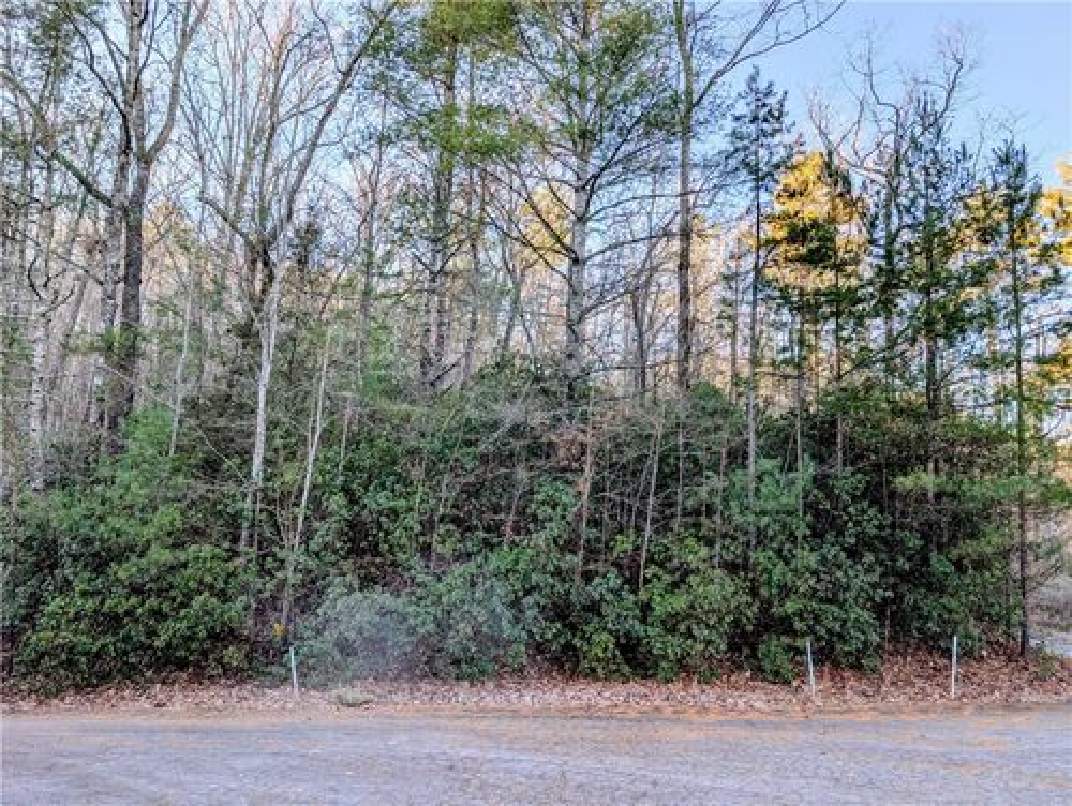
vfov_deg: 56.9
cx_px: 536
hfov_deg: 71.5
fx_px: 744
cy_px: 403
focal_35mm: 24
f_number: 1.68
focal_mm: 6.9
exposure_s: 1/171
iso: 23
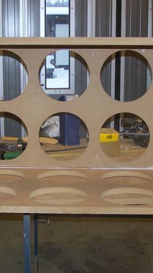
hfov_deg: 17.2
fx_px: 505
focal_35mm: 70
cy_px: 153
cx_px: 84
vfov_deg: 30.1
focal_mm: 6.3
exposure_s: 1/60
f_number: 2.8
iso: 80
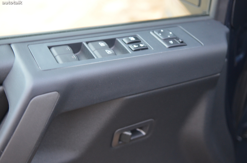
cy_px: 82
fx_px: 318
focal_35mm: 46
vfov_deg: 28.8
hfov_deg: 42.4
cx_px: 124
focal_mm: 31
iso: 1600
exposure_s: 1/15
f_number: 2.8
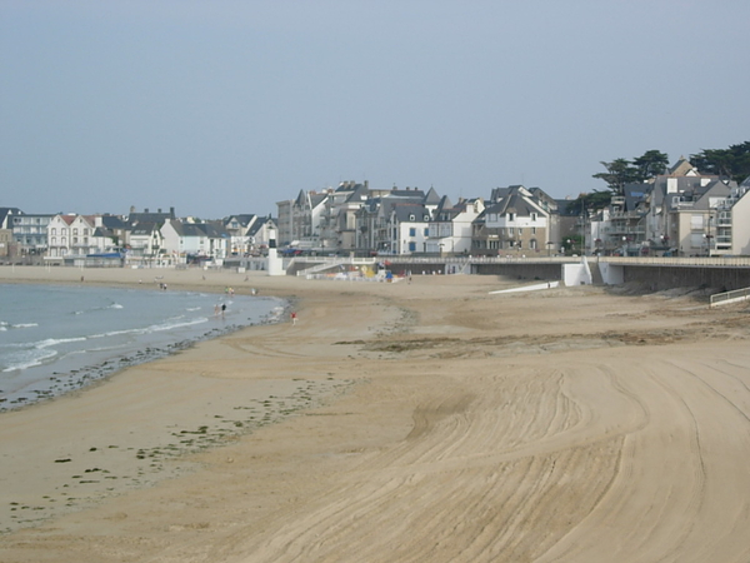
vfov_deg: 13.1
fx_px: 2448
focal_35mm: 113
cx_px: 375
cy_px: 282
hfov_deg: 17.4
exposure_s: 1/664
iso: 64
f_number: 4.9
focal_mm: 23.4
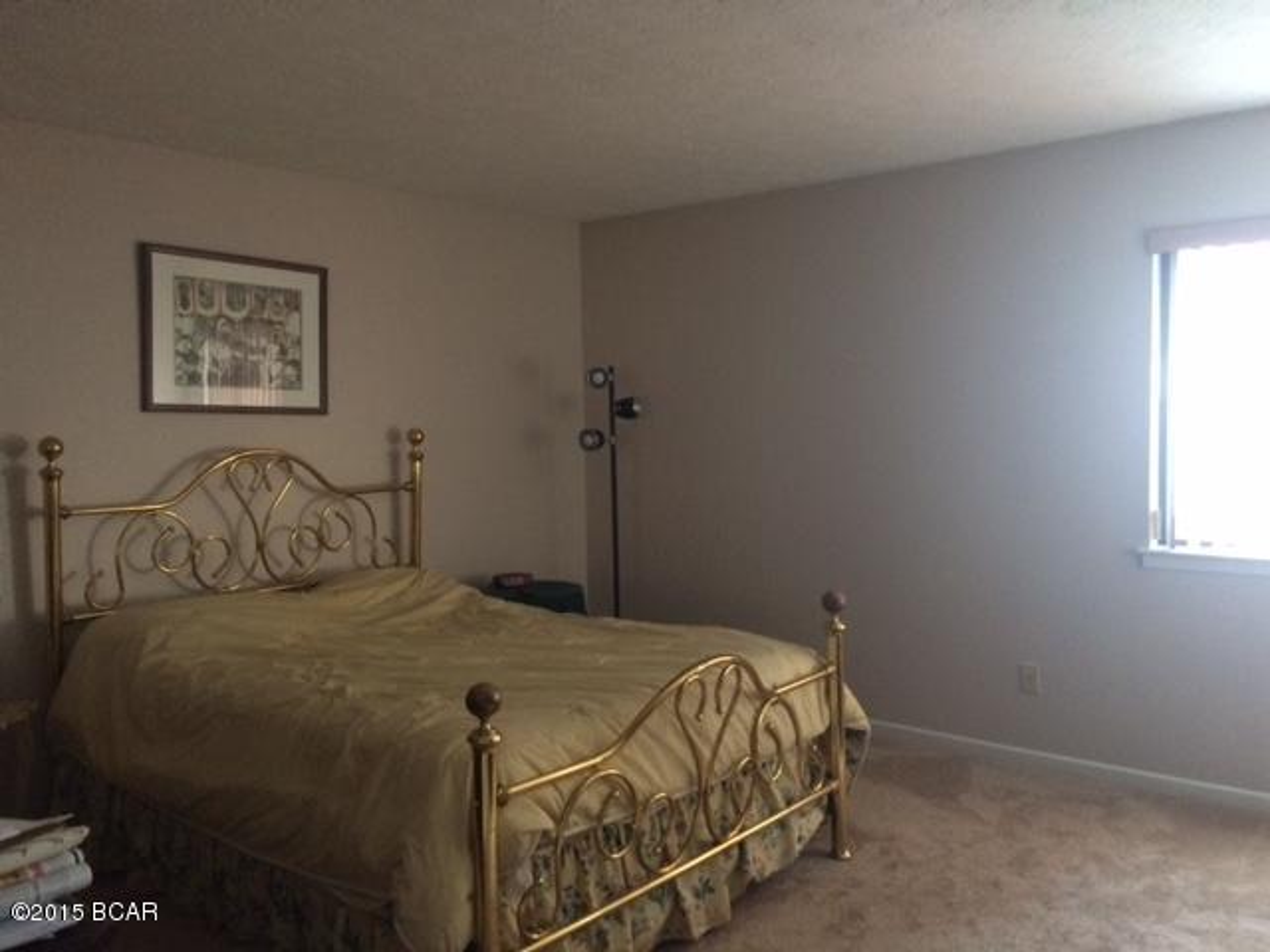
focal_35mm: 29
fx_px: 1064
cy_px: 476
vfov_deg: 48.2
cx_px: 635
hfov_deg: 61.7
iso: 250
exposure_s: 1/20
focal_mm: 4.15
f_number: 2.2
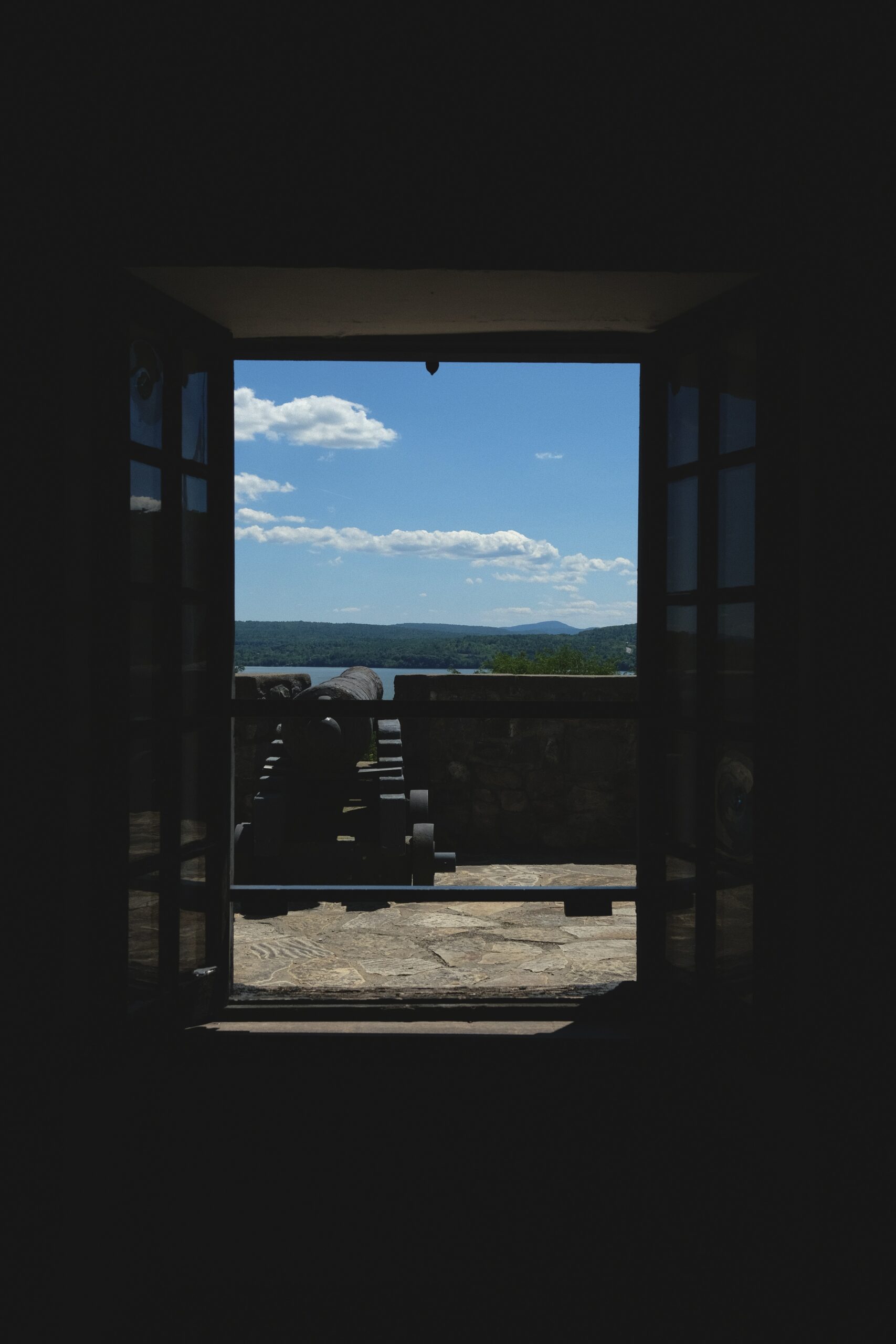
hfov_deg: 38.9
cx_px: 448
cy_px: 672
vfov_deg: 55.8
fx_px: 1269
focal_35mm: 34
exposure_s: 1/750
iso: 200
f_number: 8
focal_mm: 22.7
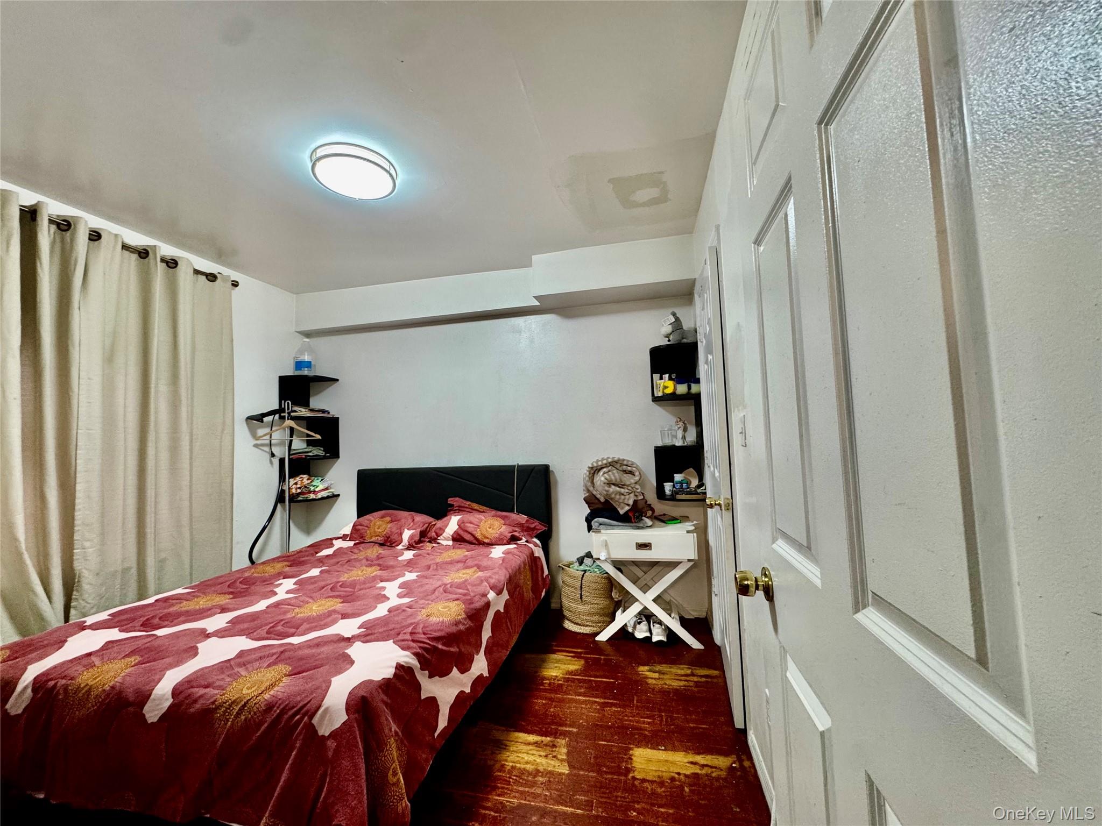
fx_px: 446
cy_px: 413
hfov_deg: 102.1
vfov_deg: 85.7
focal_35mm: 14
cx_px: 551
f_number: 2.2
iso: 200
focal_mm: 2.22
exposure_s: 1/60
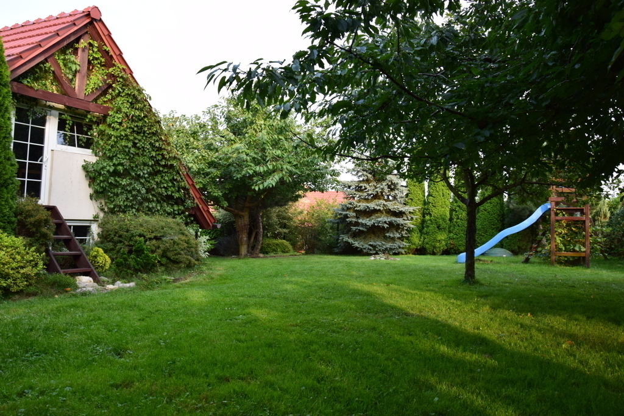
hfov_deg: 37.8
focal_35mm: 52
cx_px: 312
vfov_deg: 25.8
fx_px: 910
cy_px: 208
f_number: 9
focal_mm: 35
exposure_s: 1/125
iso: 400
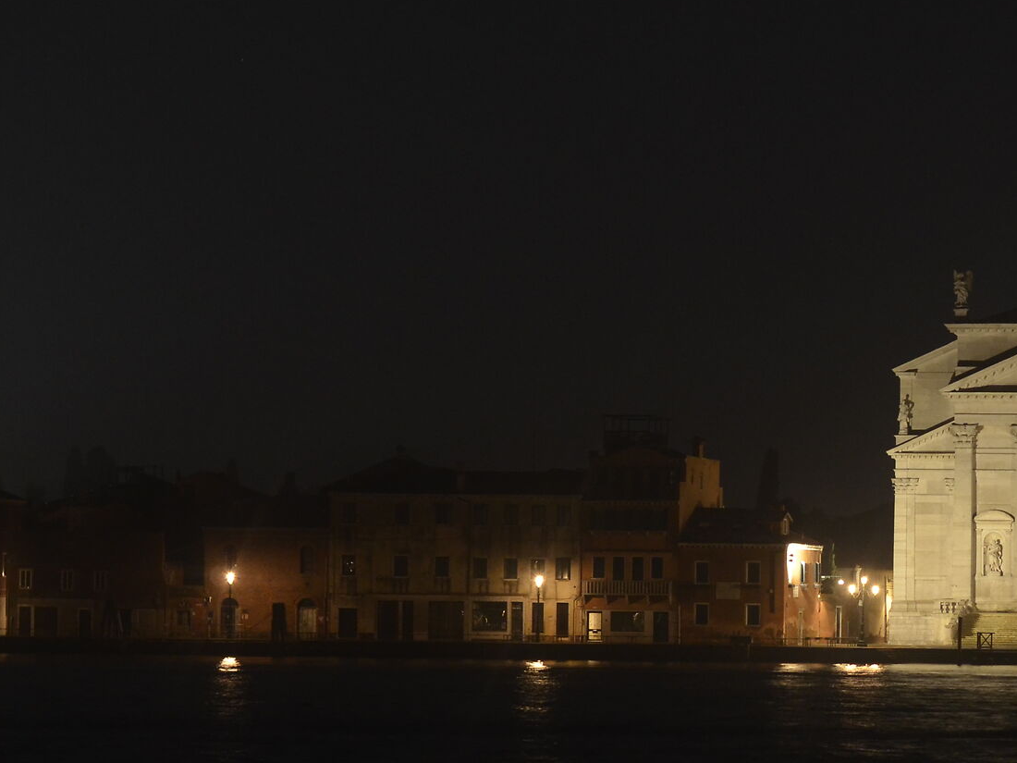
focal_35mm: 157
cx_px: 1057
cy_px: 559
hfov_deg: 12.4
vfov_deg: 9.4
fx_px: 4613
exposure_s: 1/1.6
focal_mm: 50
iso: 800
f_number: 4.5
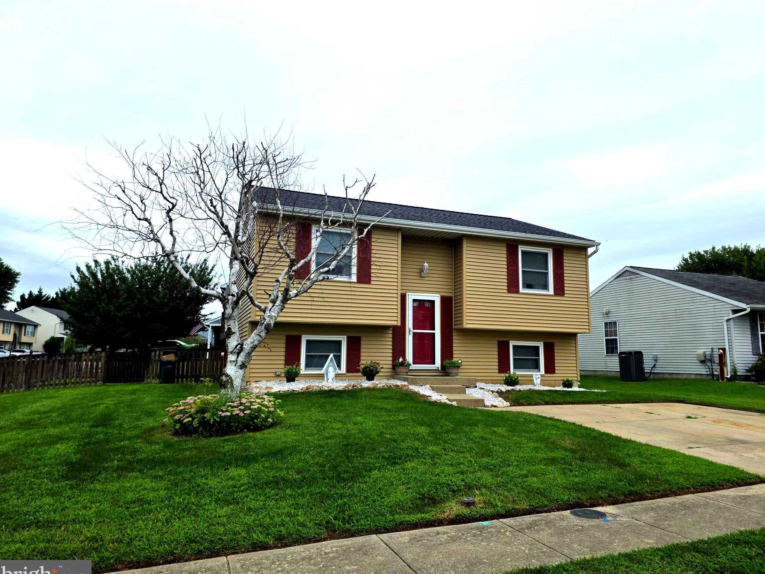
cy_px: 292
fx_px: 530
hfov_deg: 71.6
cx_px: 393
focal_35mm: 24
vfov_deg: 56.8
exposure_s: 1/7944
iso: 80
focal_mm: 6.3
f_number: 1.7
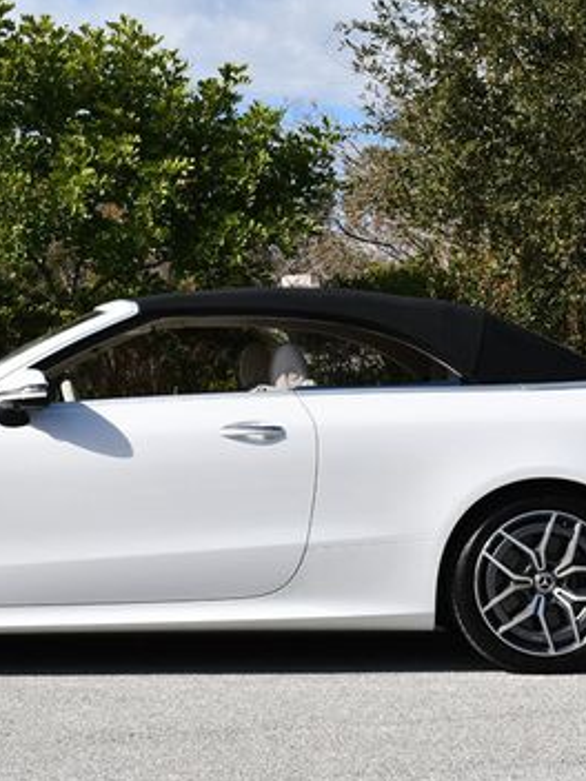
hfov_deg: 13.2
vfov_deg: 17.6
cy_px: 311
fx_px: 2528
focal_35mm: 112
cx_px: 202
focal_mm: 32
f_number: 9
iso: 100
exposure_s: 1/320
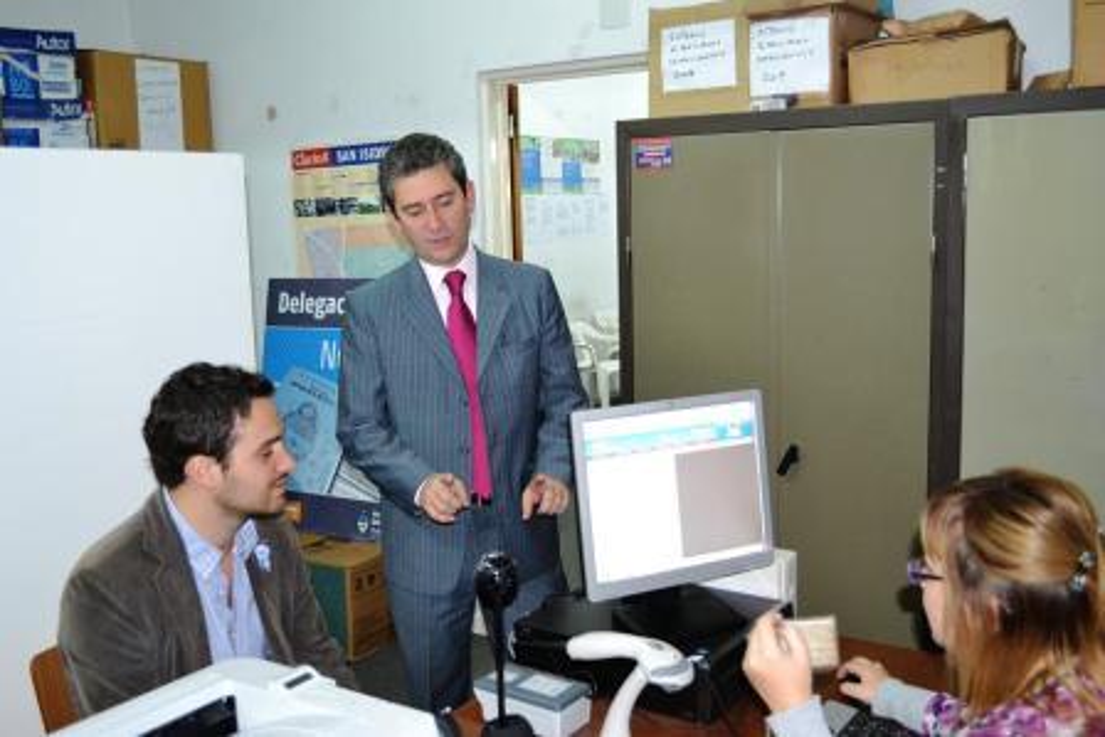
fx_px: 1105
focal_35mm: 36
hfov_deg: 53.1
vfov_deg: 36.9
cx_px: 552
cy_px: 368
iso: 2000
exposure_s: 1/60
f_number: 4
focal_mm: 24
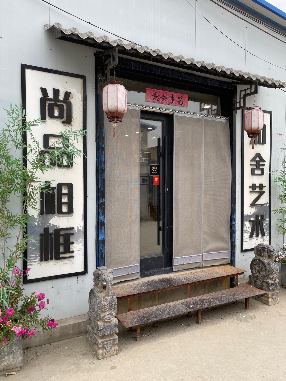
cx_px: 143
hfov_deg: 53.1
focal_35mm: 26
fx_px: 286
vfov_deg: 67.3
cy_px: 190
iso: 40
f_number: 1.6
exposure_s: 1/283
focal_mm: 5.1
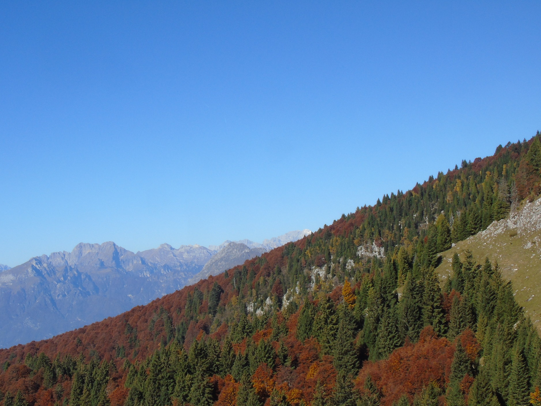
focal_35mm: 59
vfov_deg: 24.7
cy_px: 253
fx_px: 922
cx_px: 212
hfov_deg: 32.6
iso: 80
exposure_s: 1/200
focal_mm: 8.2
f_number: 8.1
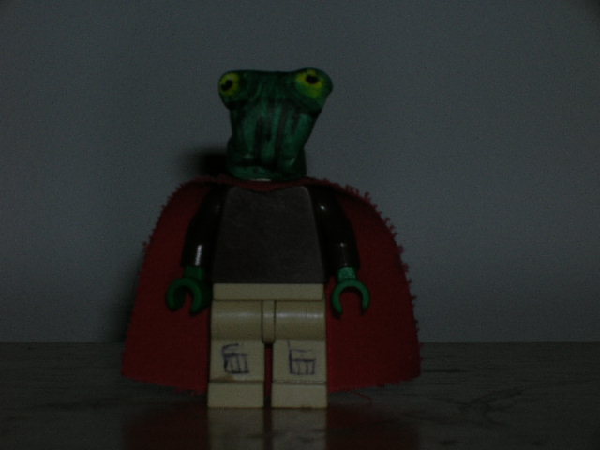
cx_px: 300
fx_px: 1768
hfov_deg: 19.3
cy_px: 225
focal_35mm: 102
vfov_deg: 14.5
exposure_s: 1/60.1
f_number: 8.2
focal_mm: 17.1
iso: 50
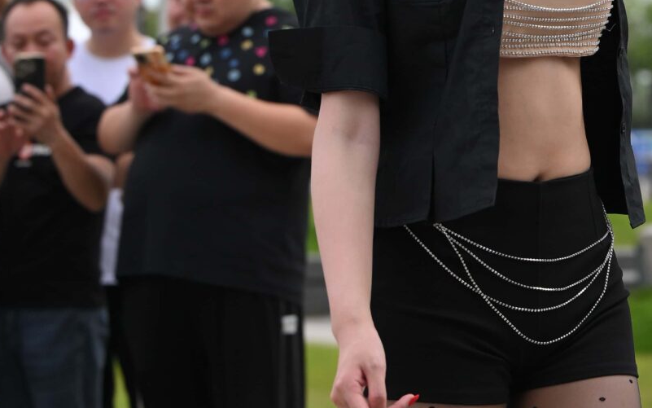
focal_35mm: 228
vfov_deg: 5.8
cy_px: 206
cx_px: 579
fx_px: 4052
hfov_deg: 9.2
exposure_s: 1/500
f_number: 3.5
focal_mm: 70
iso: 250
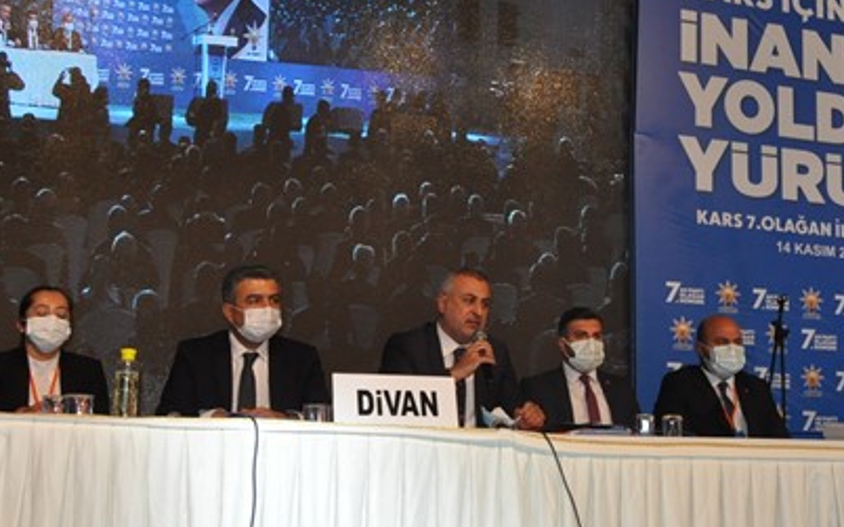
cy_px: 296
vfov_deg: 24.9
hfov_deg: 38.5
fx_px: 1192
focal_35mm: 52
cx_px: 571
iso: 1250
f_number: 9
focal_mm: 21
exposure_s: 1/200
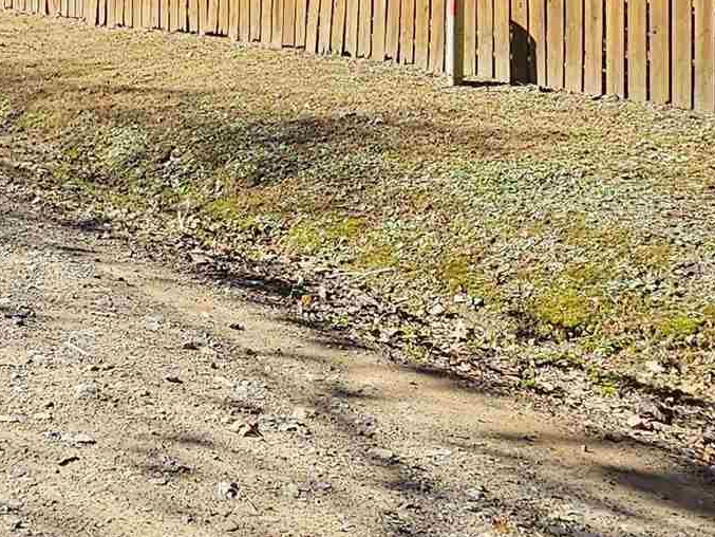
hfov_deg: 31.6
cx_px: 112
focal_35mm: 59
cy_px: 76
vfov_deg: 24.3
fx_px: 1219
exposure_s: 1/1044
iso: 50
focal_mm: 2.2
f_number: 2.2
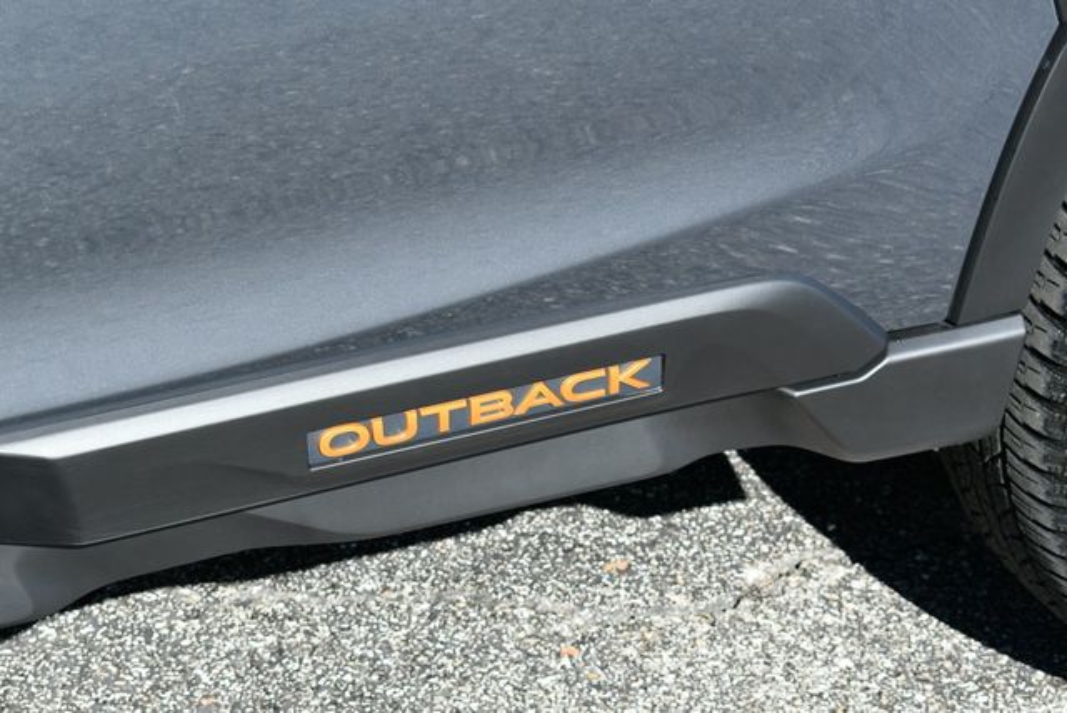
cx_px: 534
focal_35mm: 96
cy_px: 356
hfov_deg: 21.2
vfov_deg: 14.3
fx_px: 2848
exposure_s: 1/250
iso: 200
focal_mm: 48
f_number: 7.1
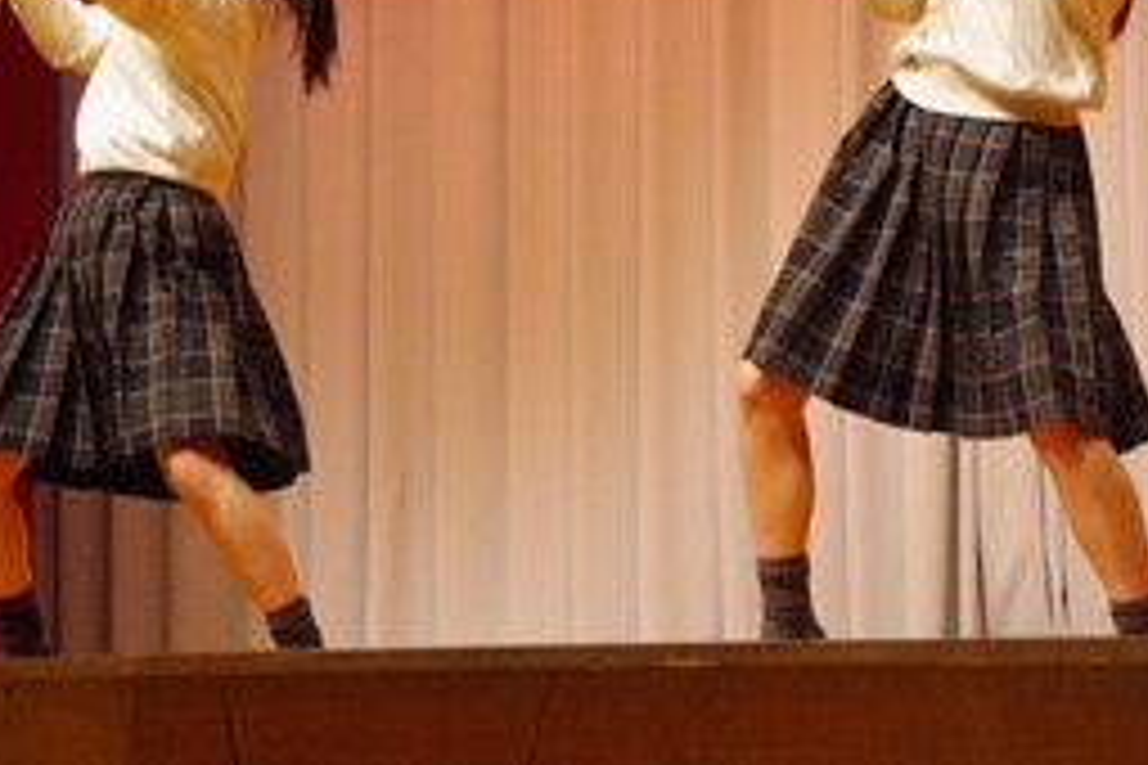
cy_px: 248
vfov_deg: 10.8
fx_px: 4050
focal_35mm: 127
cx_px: 581
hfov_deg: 16.1
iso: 12800
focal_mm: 48
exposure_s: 1/200
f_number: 8
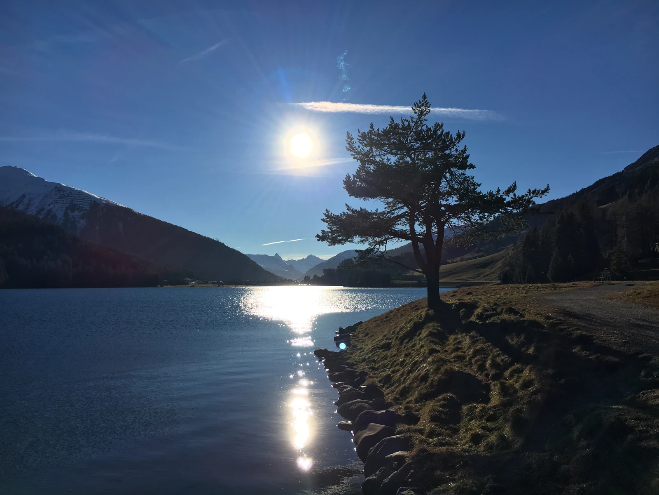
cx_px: 330
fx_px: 552
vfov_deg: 48.2
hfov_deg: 61.7
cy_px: 248
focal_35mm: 29
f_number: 2.2
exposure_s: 1/3497
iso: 25
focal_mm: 4.15
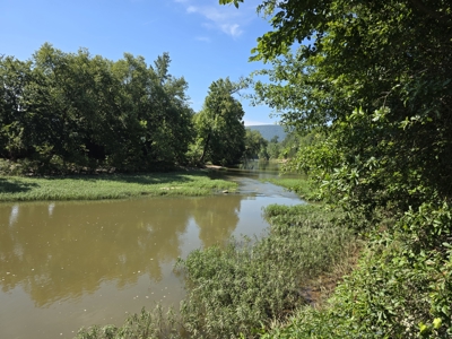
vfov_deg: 58.9
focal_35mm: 23
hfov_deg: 73.9
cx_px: 226
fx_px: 300
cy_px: 170
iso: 12
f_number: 1.7
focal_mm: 6.3
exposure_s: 1/528
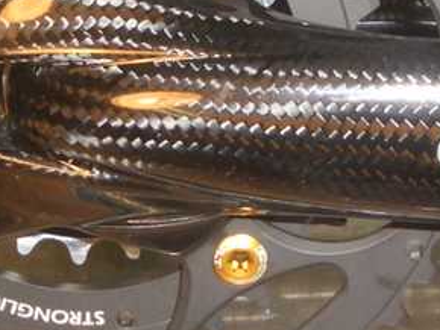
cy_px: 224
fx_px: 1616
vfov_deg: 11.7
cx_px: 310
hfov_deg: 15.5
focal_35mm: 127
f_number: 4
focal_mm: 4.8
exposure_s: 1/40
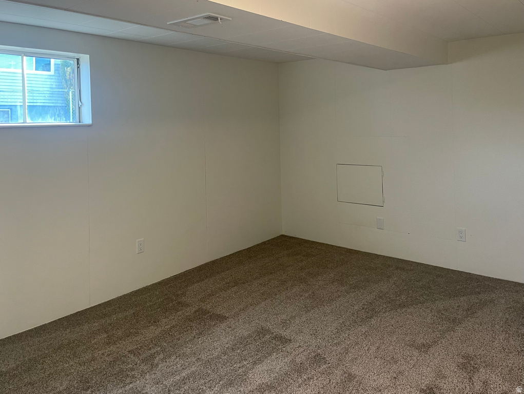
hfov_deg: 67.2
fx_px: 394
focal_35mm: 26
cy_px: 197
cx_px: 262
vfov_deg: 53.1
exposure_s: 1/60
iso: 160
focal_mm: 4.2
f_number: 1.6
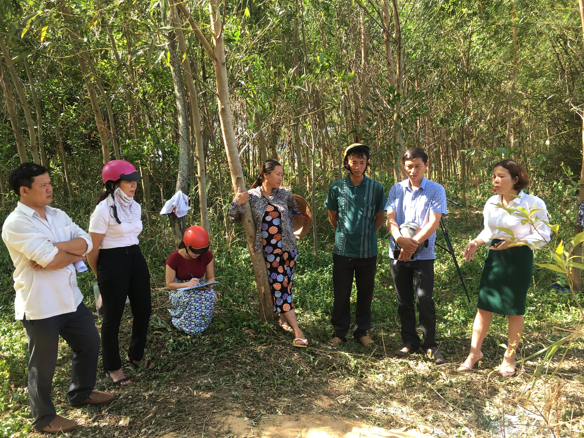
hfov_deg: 61.7
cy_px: 219
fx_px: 489
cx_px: 292
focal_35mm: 29
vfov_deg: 48.2
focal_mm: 4.15
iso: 25
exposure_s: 1/106
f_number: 2.2
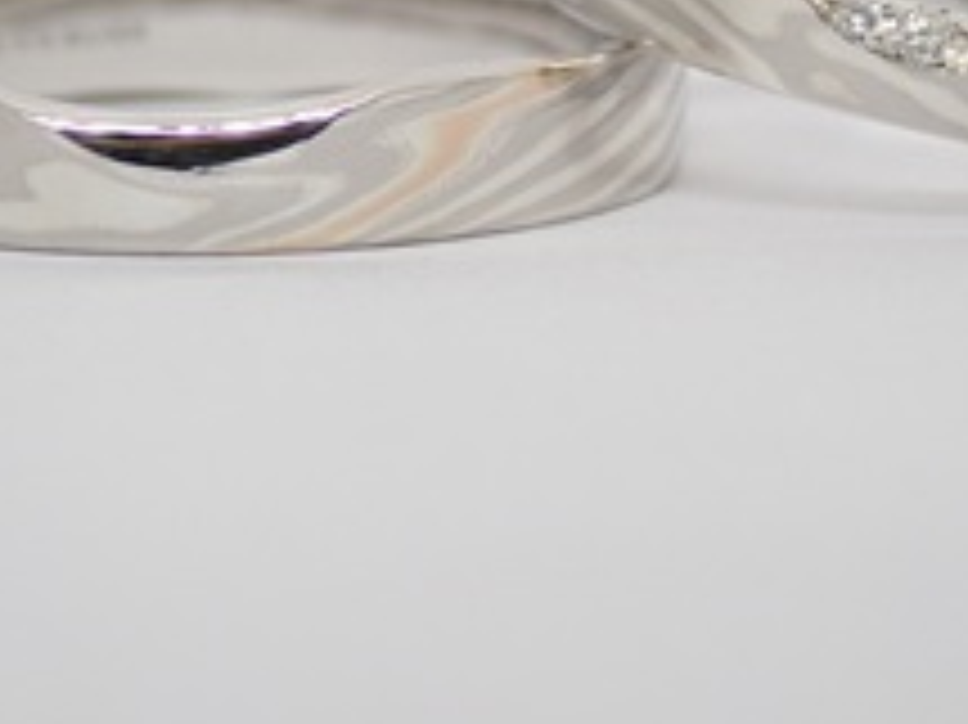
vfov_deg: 9.2
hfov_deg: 12.3
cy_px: 61
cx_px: 500
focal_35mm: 161
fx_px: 4500
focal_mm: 13.65
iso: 200
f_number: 4.1
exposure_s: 1/100
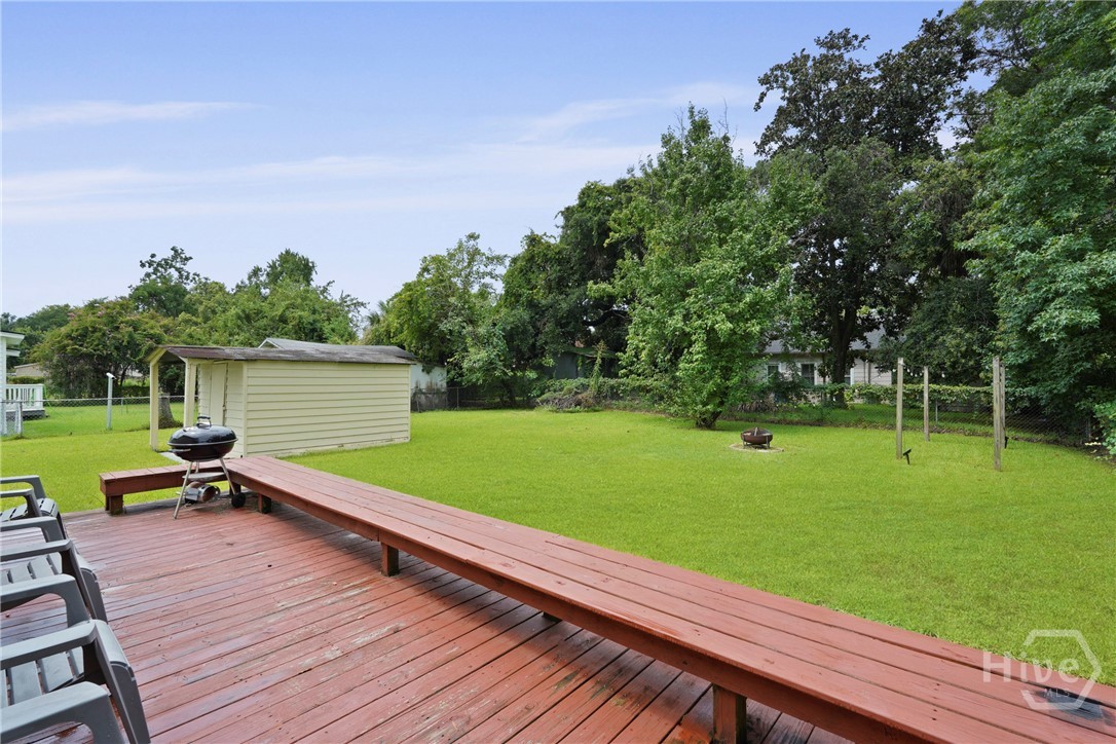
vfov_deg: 72.1
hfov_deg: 95.0
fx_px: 511
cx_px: 558
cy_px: 372
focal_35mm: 16
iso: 320
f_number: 9
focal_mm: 16.5
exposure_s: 1/60
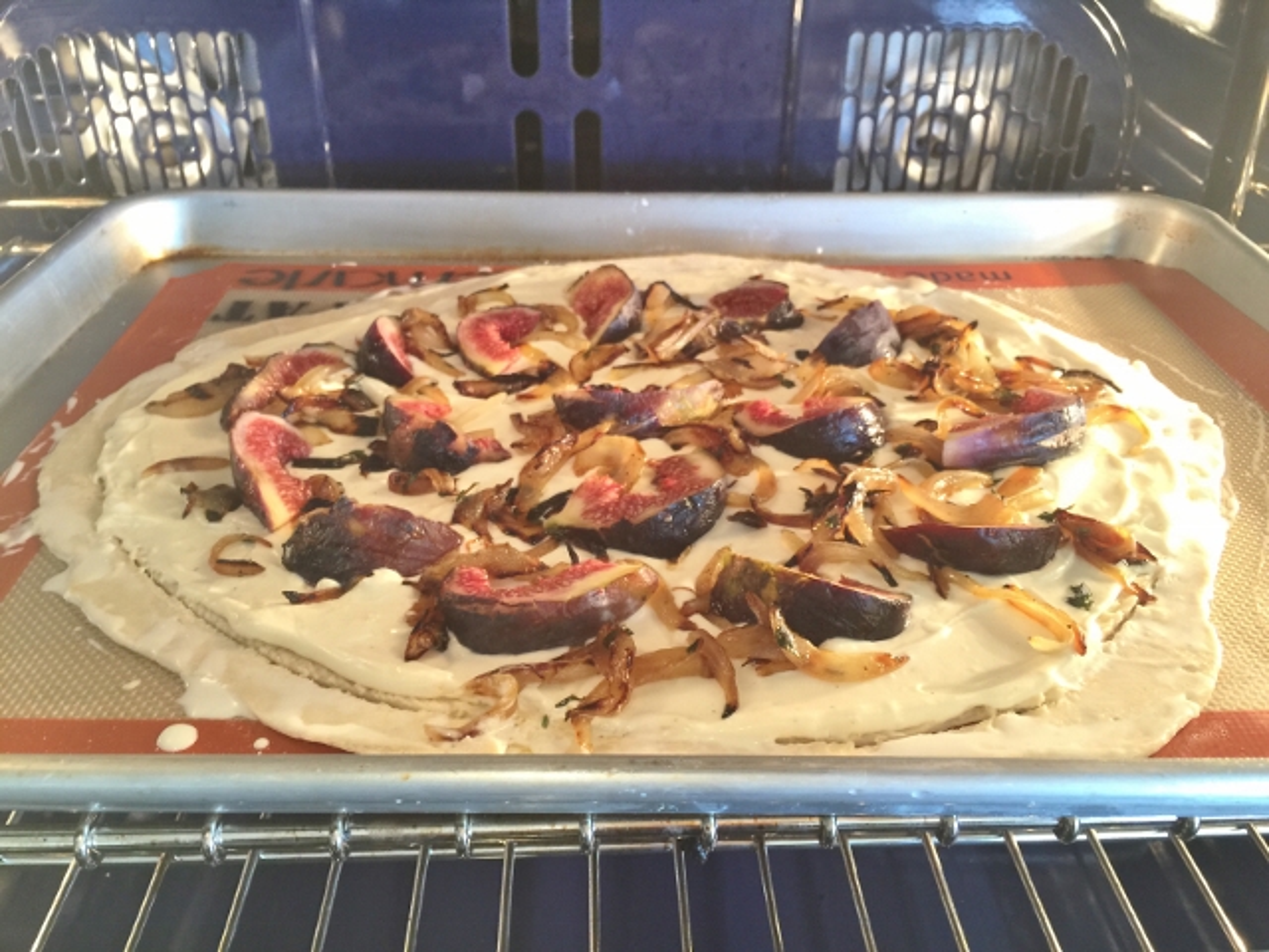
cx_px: 634
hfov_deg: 61.7
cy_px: 476
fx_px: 1063
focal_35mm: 29
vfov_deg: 48.2
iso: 64
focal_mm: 4.15
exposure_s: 1/15
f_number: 2.2
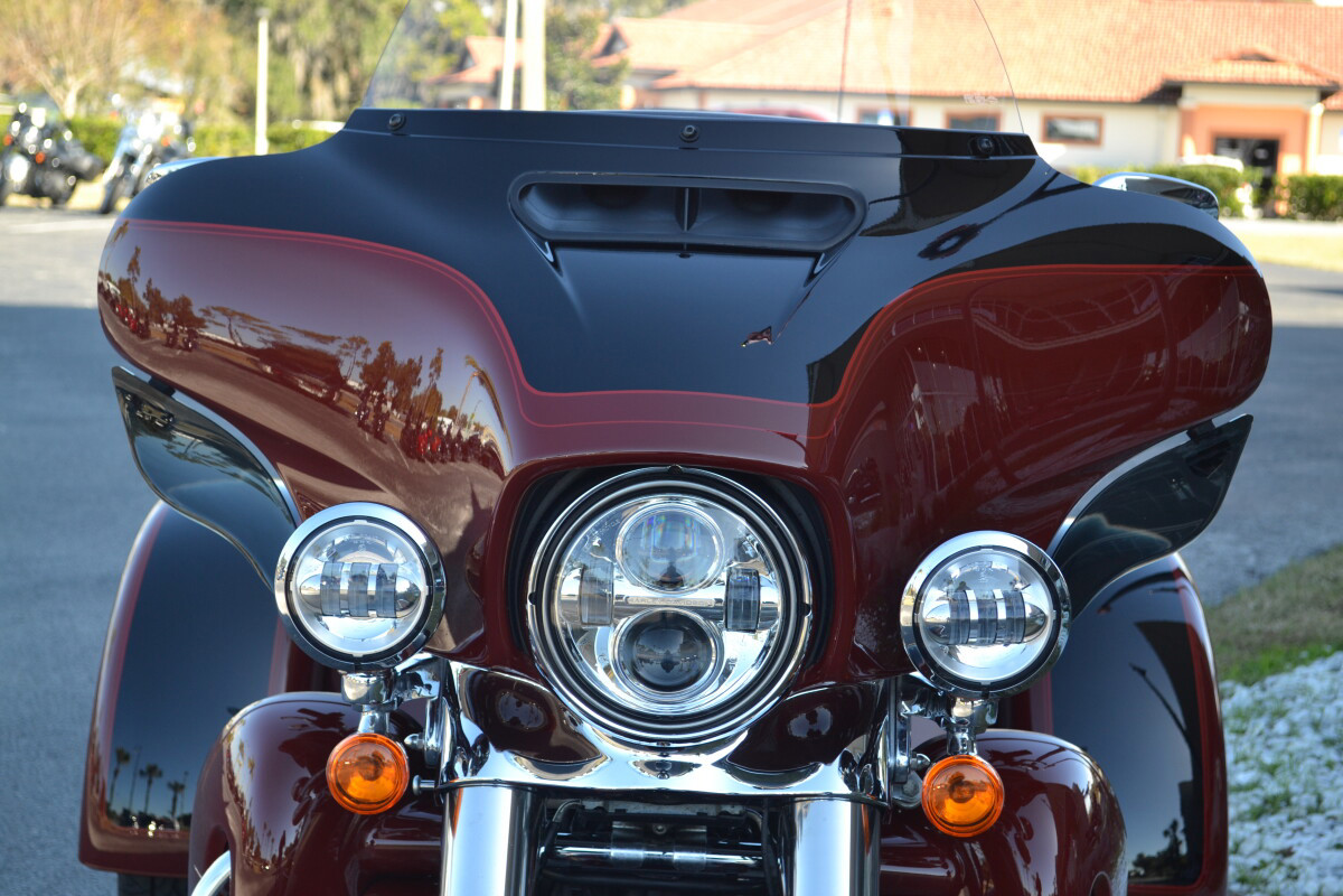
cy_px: 448
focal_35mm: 66
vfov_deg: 20.6
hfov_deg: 30.5
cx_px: 672
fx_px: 2462
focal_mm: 44
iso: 180
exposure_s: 1/125
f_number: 5.6
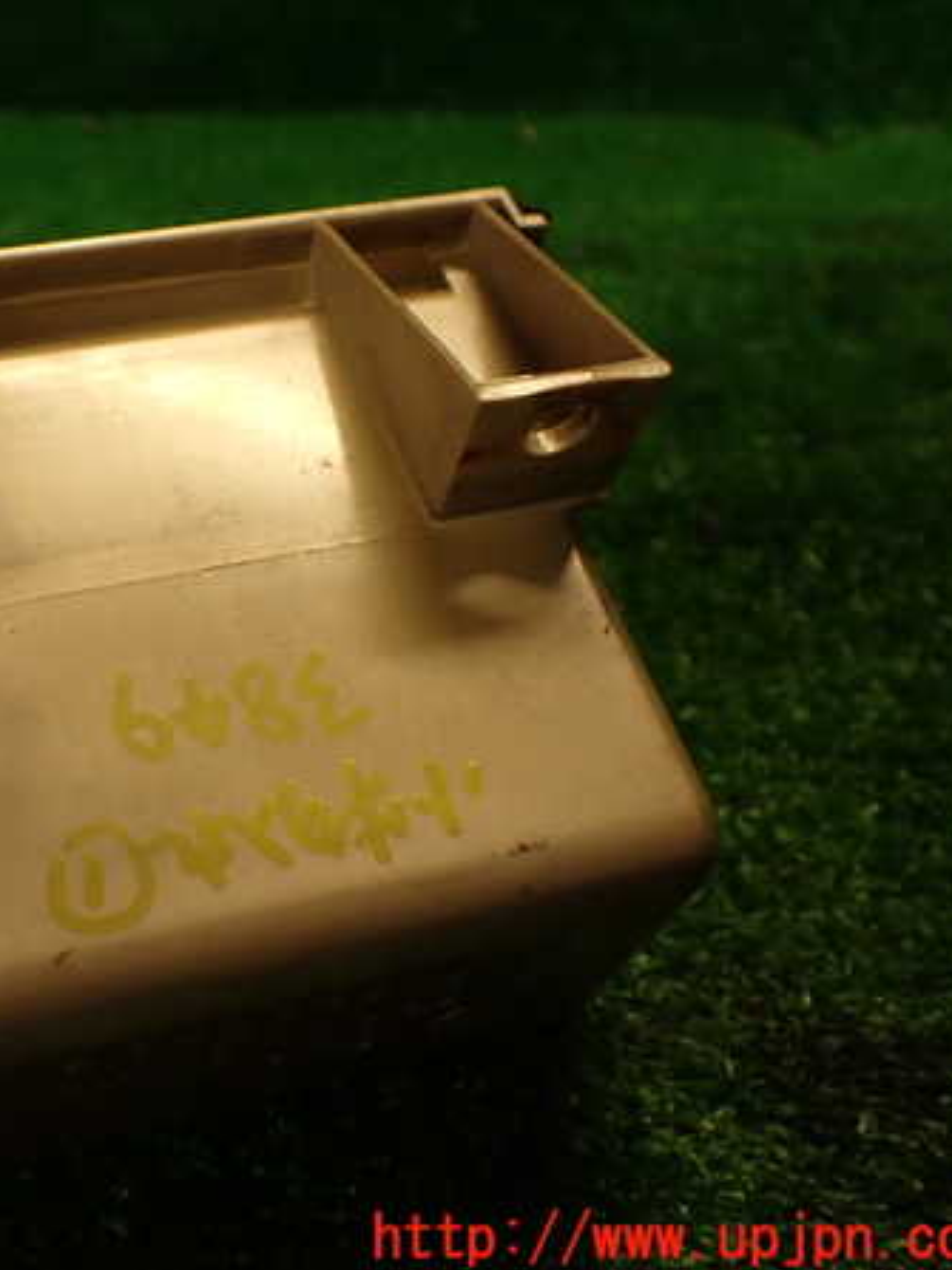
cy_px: 636
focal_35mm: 43
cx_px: 162
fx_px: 1578
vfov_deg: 43.9
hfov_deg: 32.5
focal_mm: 5.79
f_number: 2.4
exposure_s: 1/60
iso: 200
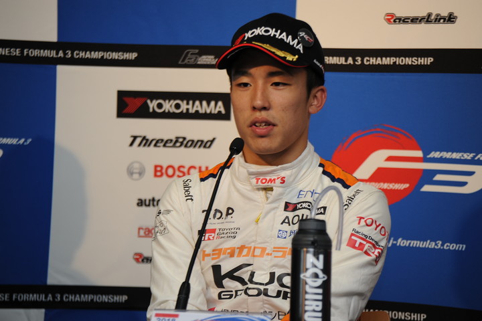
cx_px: 241
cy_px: 160
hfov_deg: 10.3
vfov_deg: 6.9
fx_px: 2678
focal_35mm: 200
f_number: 5.6
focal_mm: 200
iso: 400
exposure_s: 1/60
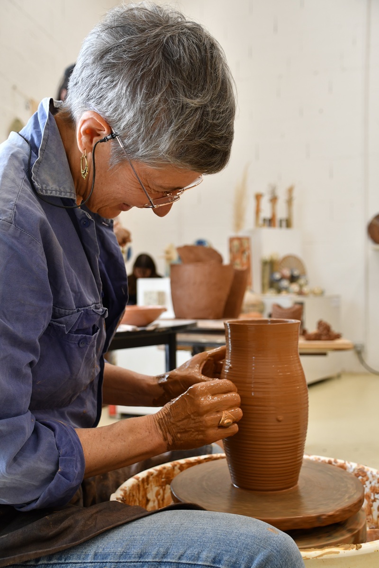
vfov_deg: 46.4
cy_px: 284
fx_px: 663
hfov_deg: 31.9
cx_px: 190
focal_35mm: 42
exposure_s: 1/80
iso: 320
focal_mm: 28
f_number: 4.5
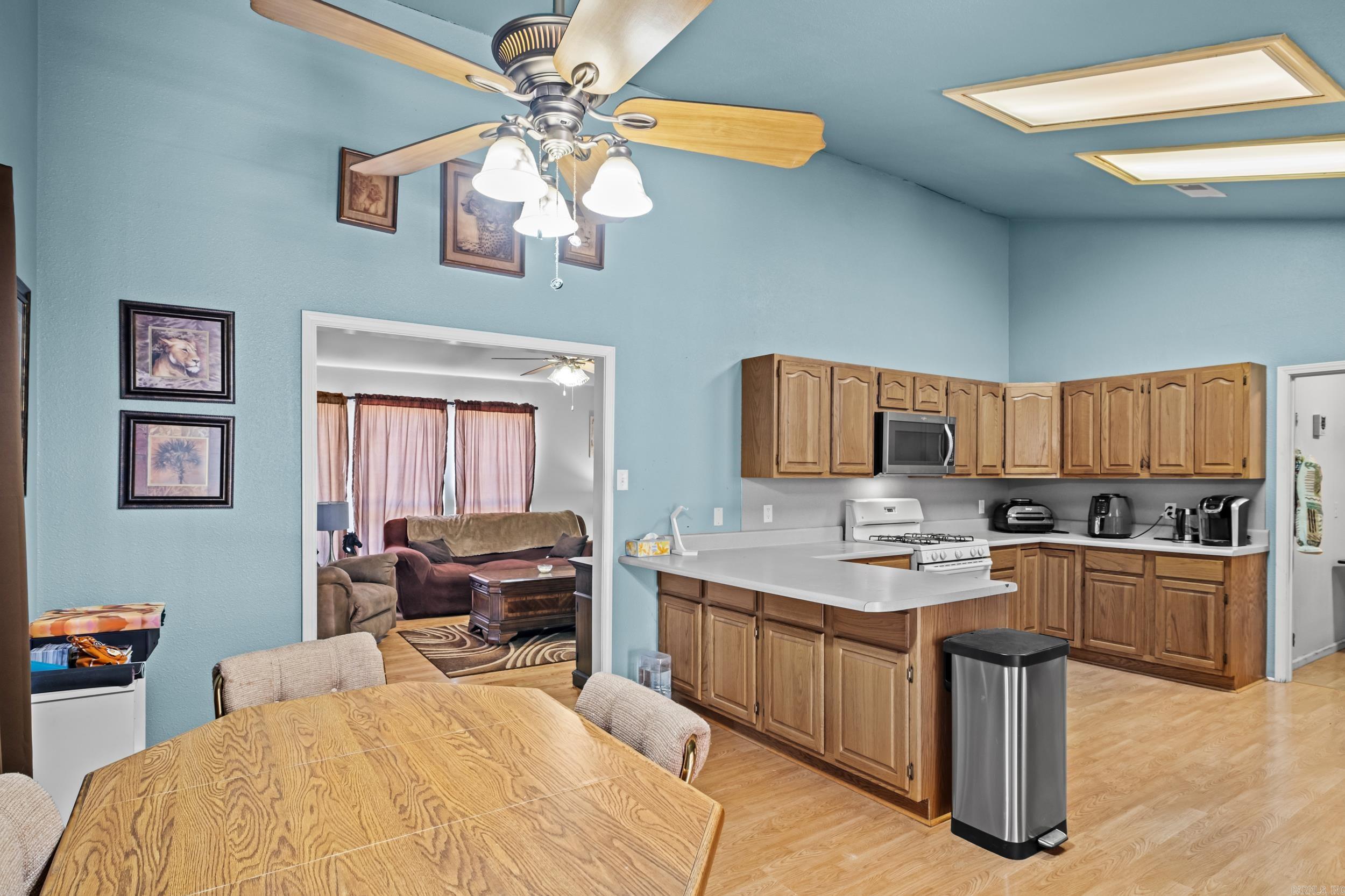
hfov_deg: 90.0
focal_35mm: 18
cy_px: 448
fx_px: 672
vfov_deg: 67.4
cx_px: 672
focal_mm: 12
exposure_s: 1/1.67
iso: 400
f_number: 6.4
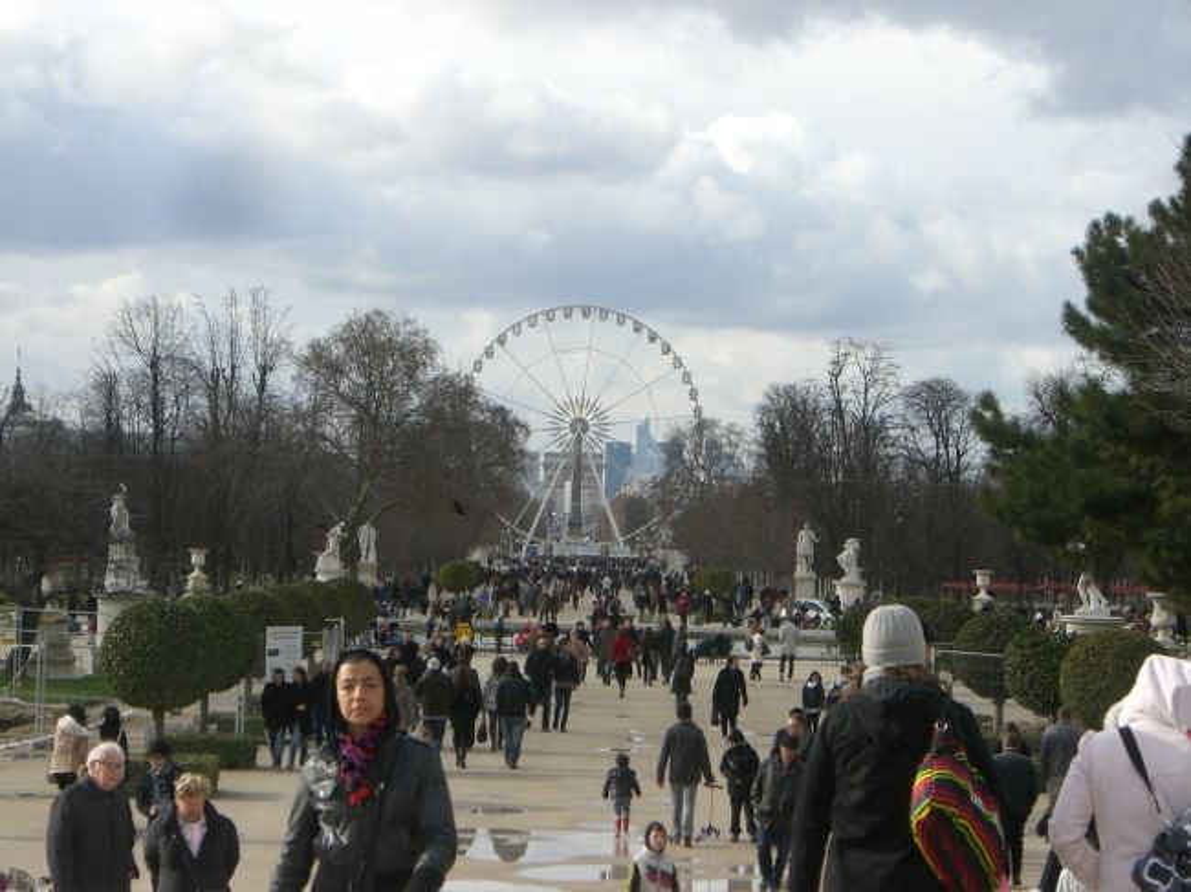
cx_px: 596
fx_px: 3921
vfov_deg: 13.0
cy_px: 446
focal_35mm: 114
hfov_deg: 17.3
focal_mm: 18.6
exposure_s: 1/200
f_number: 5.2
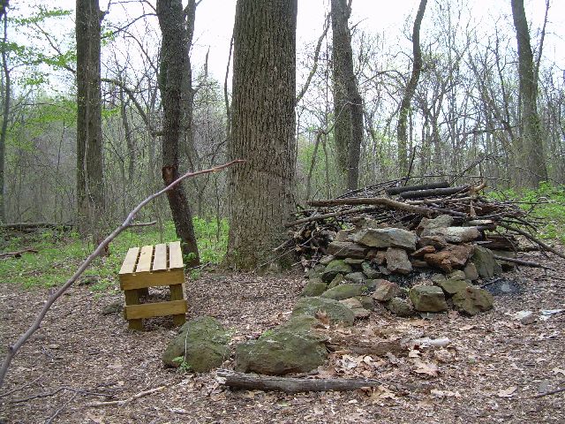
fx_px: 620
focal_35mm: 38
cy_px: 212
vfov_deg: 37.7
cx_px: 282
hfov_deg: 49.0
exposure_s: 1/115
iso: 50
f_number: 2.8
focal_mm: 6.3
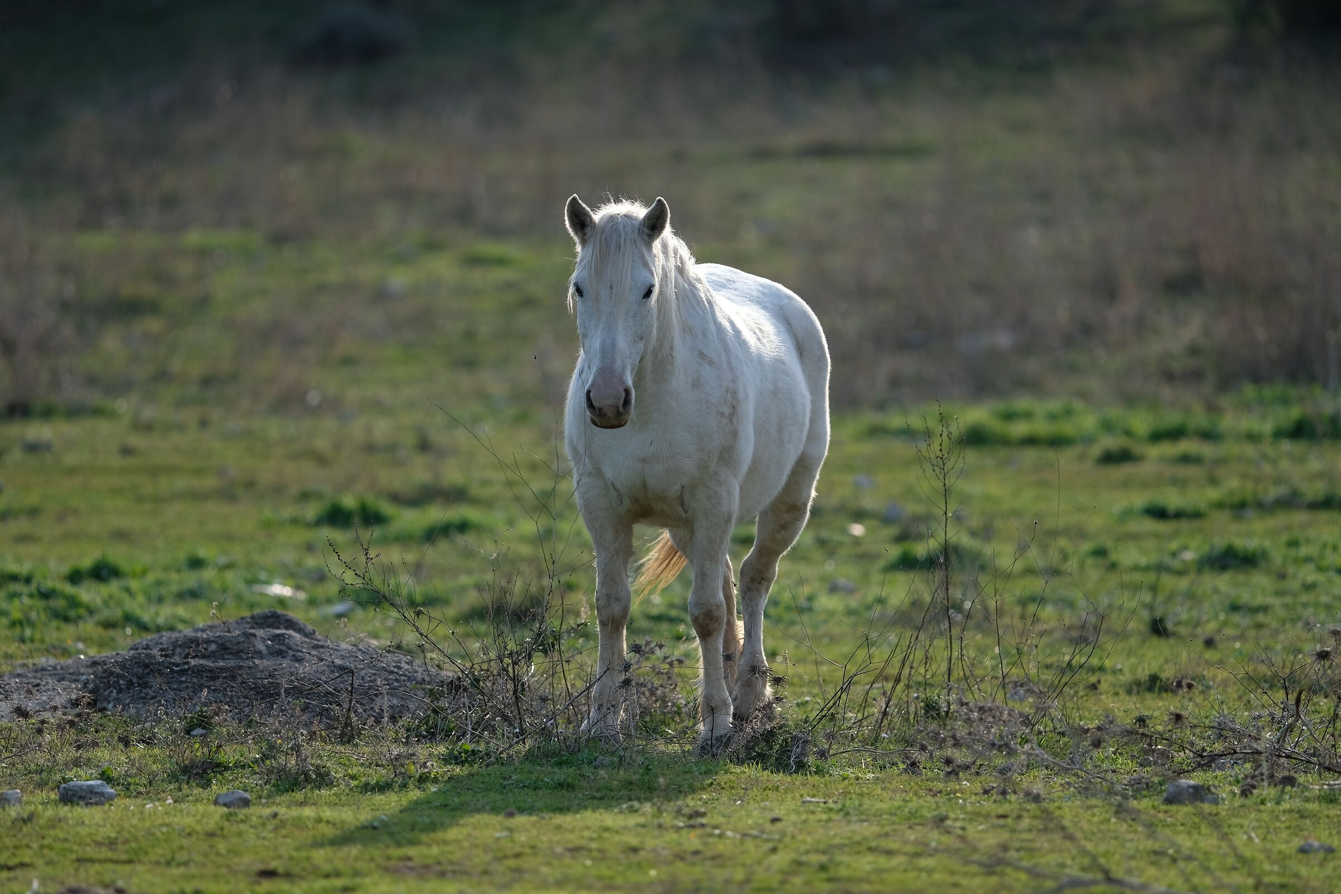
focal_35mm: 300
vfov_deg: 4.6
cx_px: 670
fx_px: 11174
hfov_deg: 6.9
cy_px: 447
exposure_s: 1/3200
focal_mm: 200
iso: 200
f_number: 2
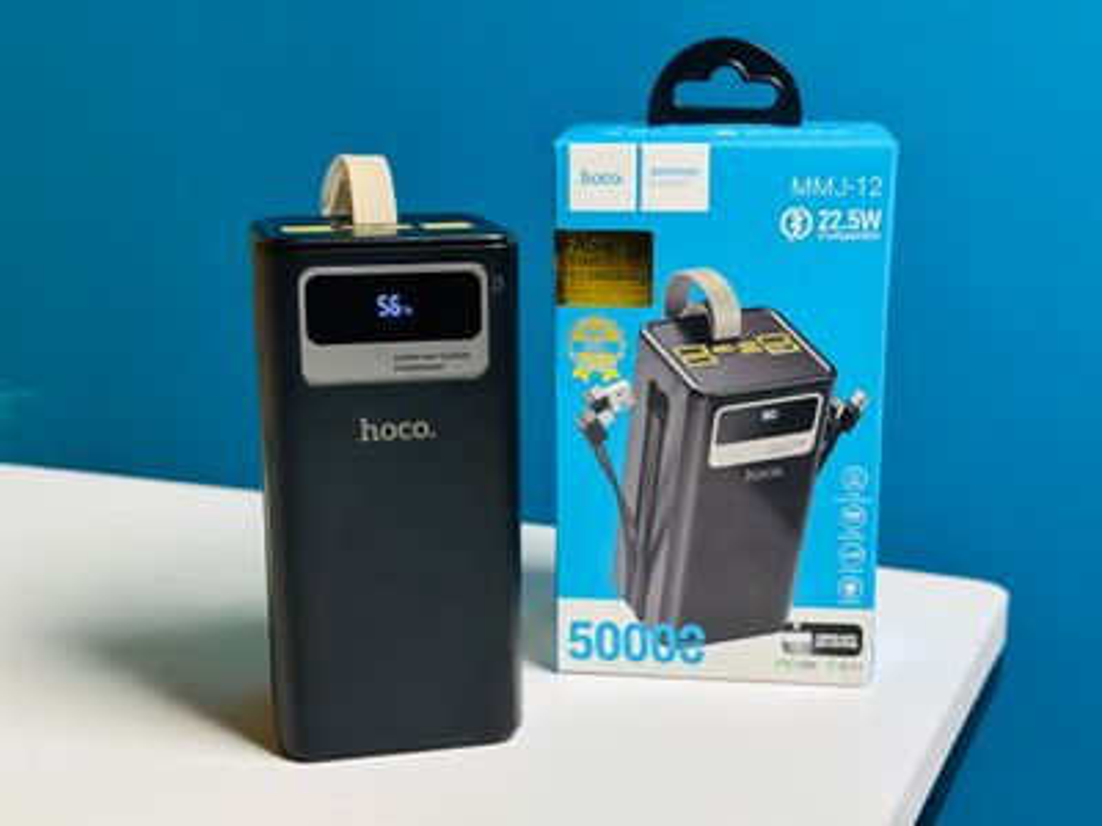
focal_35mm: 48
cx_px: 551
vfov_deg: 30.3
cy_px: 413
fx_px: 1528
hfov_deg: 39.7
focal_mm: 6.86
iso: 320
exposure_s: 1/50
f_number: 1.78
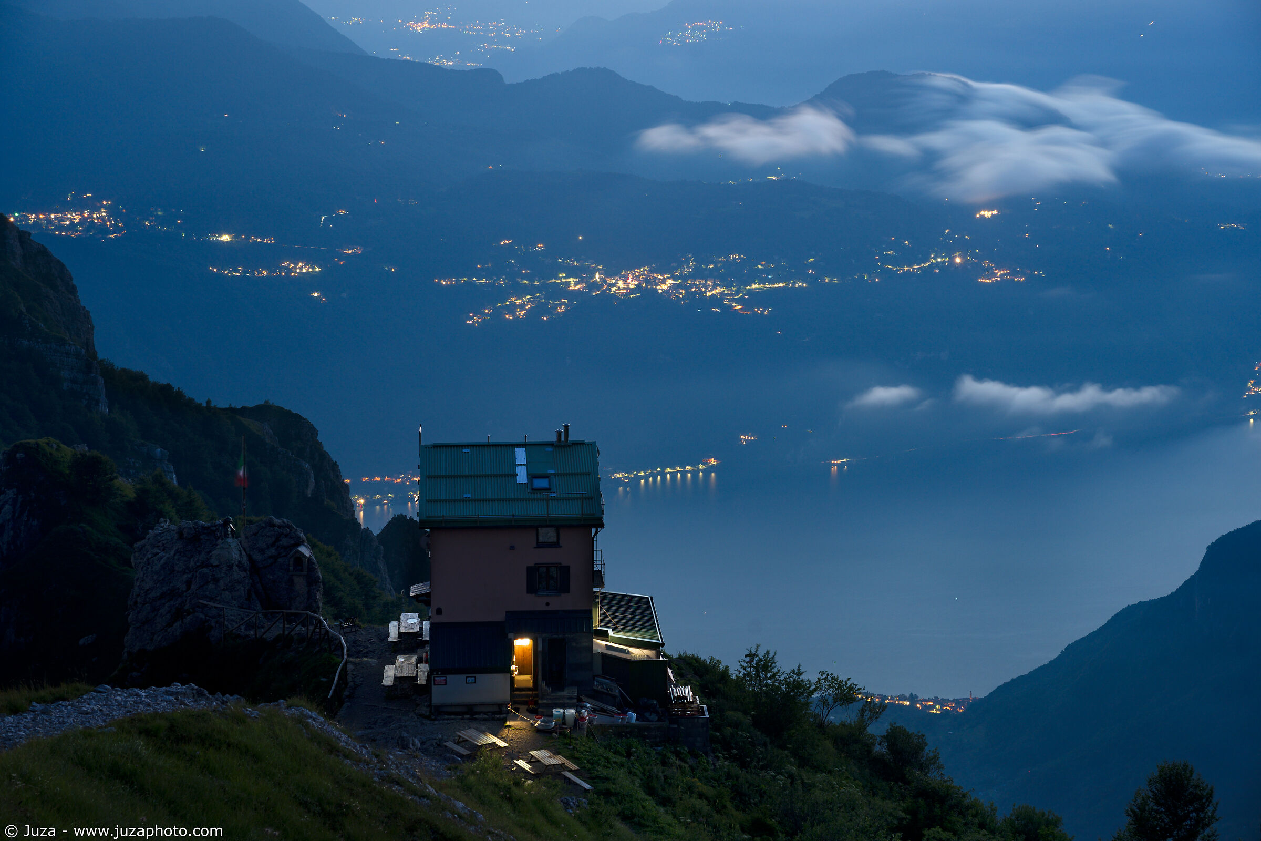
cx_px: 630
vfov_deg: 17.7
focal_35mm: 77
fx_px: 2697
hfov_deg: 26.3
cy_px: 420
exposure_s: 30
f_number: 7.1
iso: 100
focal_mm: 77
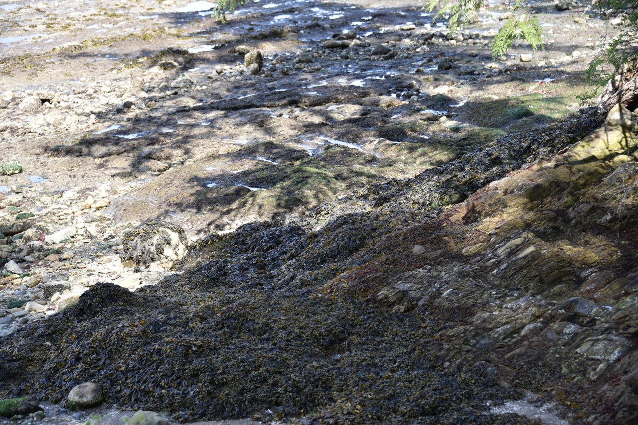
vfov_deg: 14.9
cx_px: 319
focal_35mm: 92
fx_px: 1631
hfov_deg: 22.1
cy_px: 212
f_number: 5.3
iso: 200
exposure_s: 1/200
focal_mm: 92
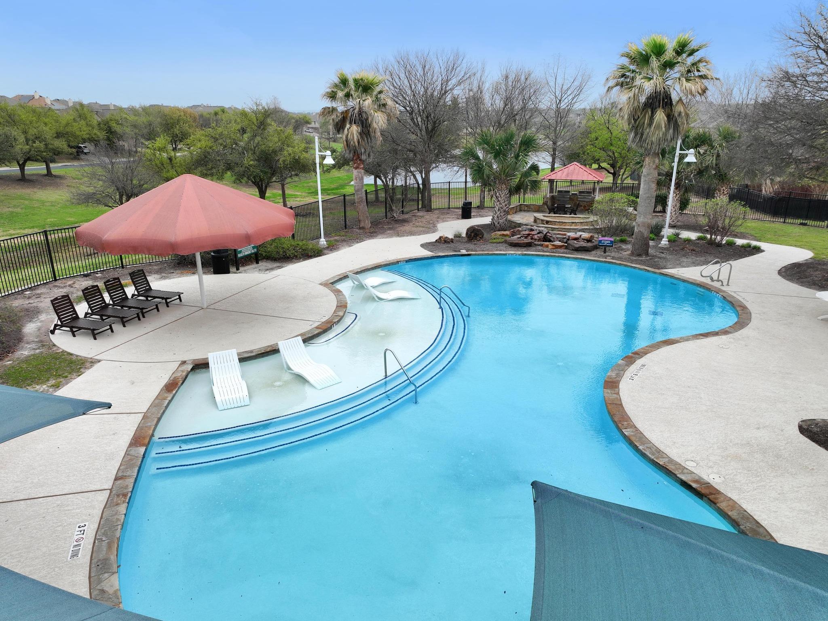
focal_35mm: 24
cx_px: 414
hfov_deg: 71.6
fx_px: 574
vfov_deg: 56.8
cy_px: 310
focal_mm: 12.29
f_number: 2.8
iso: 100
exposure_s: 1/1250
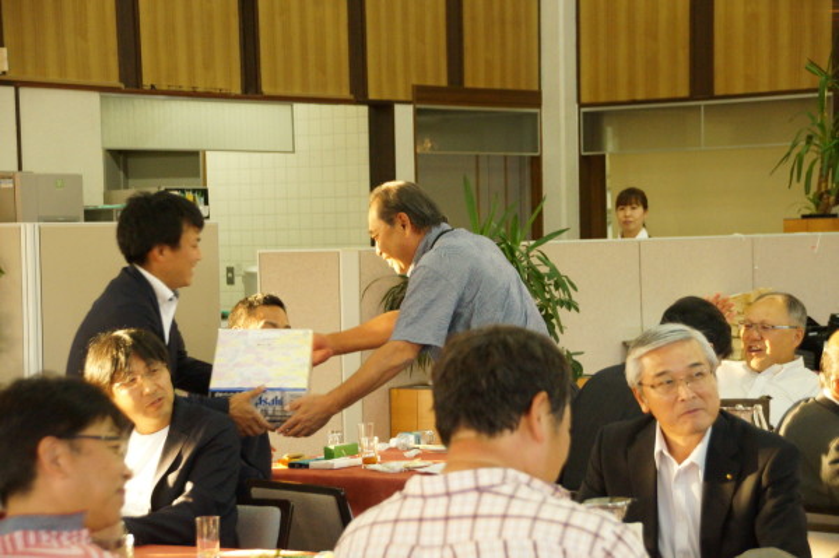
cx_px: 420
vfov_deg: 10.1
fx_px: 3144
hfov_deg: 15.2
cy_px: 279
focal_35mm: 135
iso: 3200
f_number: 6.3
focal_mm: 90
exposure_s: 1/80
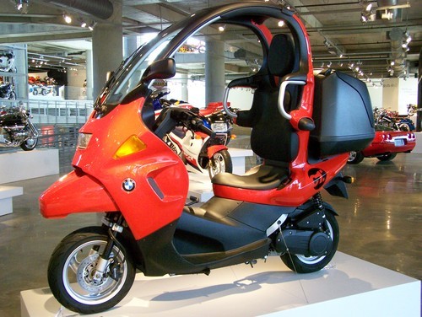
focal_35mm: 40
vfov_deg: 36.0
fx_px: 488
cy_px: 158
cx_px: 211
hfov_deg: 46.8
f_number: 3.6
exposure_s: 1/30
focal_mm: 6.7
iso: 400
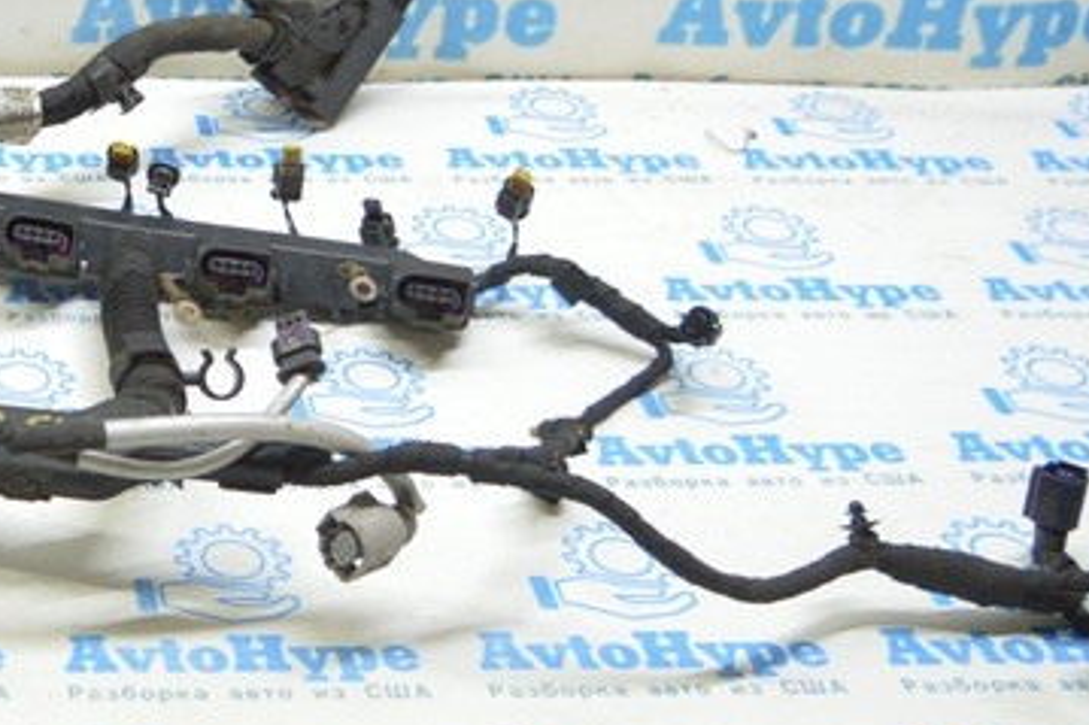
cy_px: 105
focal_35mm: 77
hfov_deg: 24.1
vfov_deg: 17.5
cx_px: -194
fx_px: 2328
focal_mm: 18
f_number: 3.5
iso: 400
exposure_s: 1/40
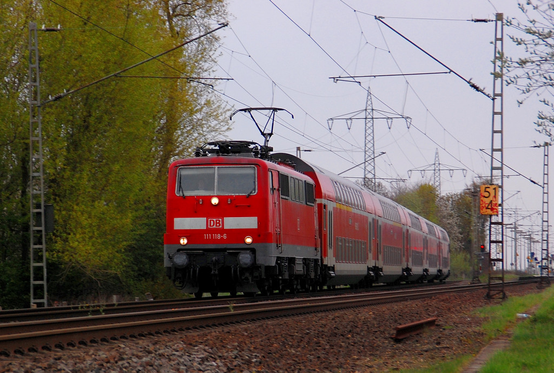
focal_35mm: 150
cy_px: 186
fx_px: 2315
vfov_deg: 9.2
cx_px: 277
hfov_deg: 13.6
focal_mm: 100
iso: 400
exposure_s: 1/160
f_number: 6.3
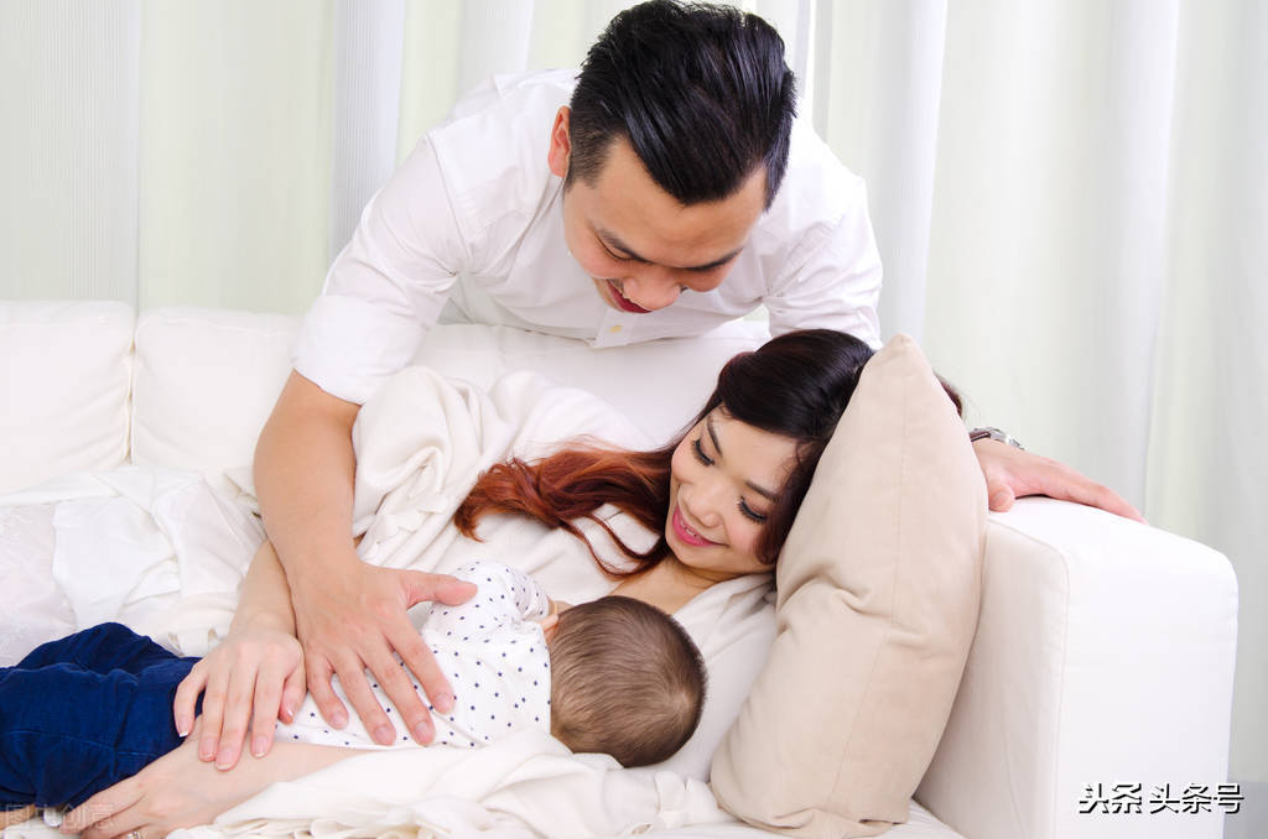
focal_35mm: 57
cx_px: 634
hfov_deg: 35.1
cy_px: 420
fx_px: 2003
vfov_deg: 23.7
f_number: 6.3
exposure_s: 1/200
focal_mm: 38
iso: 160
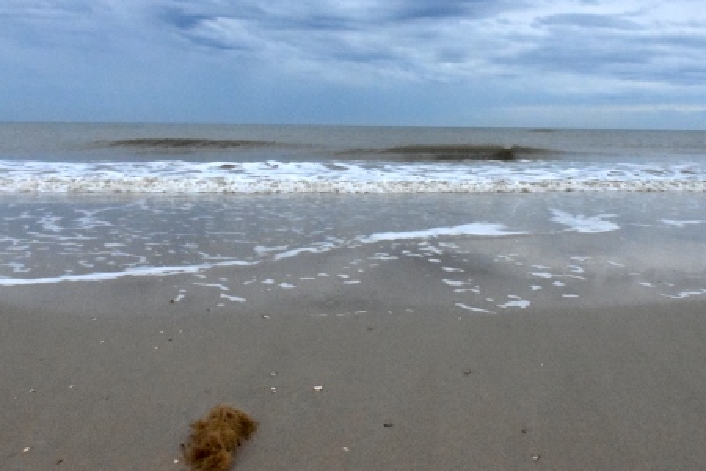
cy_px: 237
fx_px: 706
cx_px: 430
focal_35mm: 36
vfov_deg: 36.9
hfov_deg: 52.7
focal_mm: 18
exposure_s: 1/8000
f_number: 13
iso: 9000
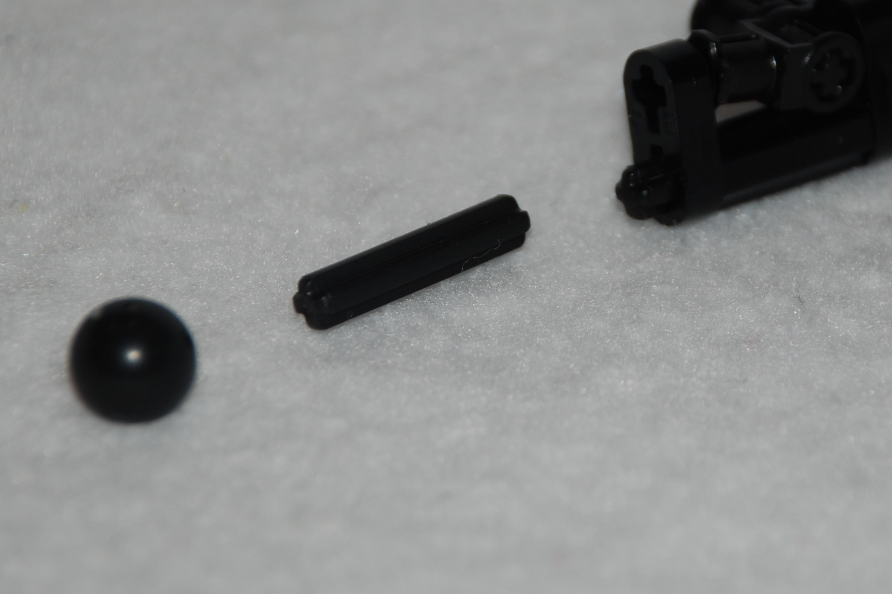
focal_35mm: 335
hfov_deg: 6.2
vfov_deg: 4.1
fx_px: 8295
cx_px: 622
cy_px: 174
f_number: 5.6
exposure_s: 1/60
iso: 100
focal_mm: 135
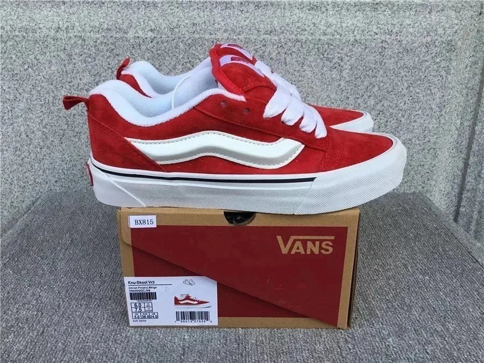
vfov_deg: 45.4
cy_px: 182
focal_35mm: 31
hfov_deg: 58.4
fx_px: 433
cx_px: 242
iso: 25
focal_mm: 3.3
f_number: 2.4
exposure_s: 1/350
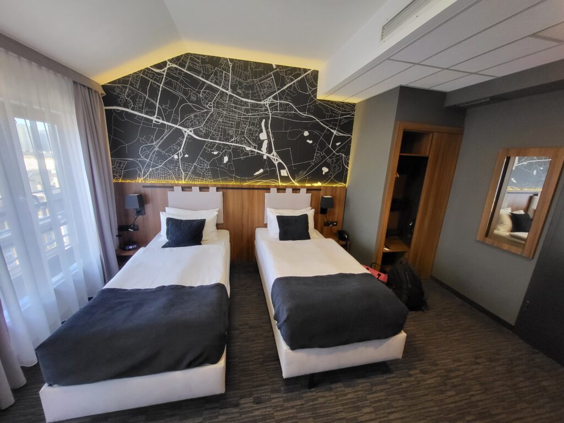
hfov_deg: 106.2
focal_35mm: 13
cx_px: 282
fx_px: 212
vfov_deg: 89.9
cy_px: 212
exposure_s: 1/33
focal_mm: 1.74
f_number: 2.2
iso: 320
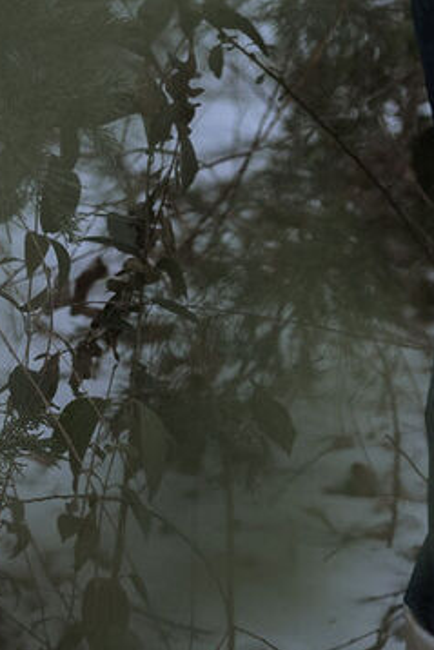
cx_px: 563
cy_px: -607
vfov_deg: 5.7
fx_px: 6431
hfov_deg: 3.9
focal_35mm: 356
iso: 100
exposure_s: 1/160
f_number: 2.8
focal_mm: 81
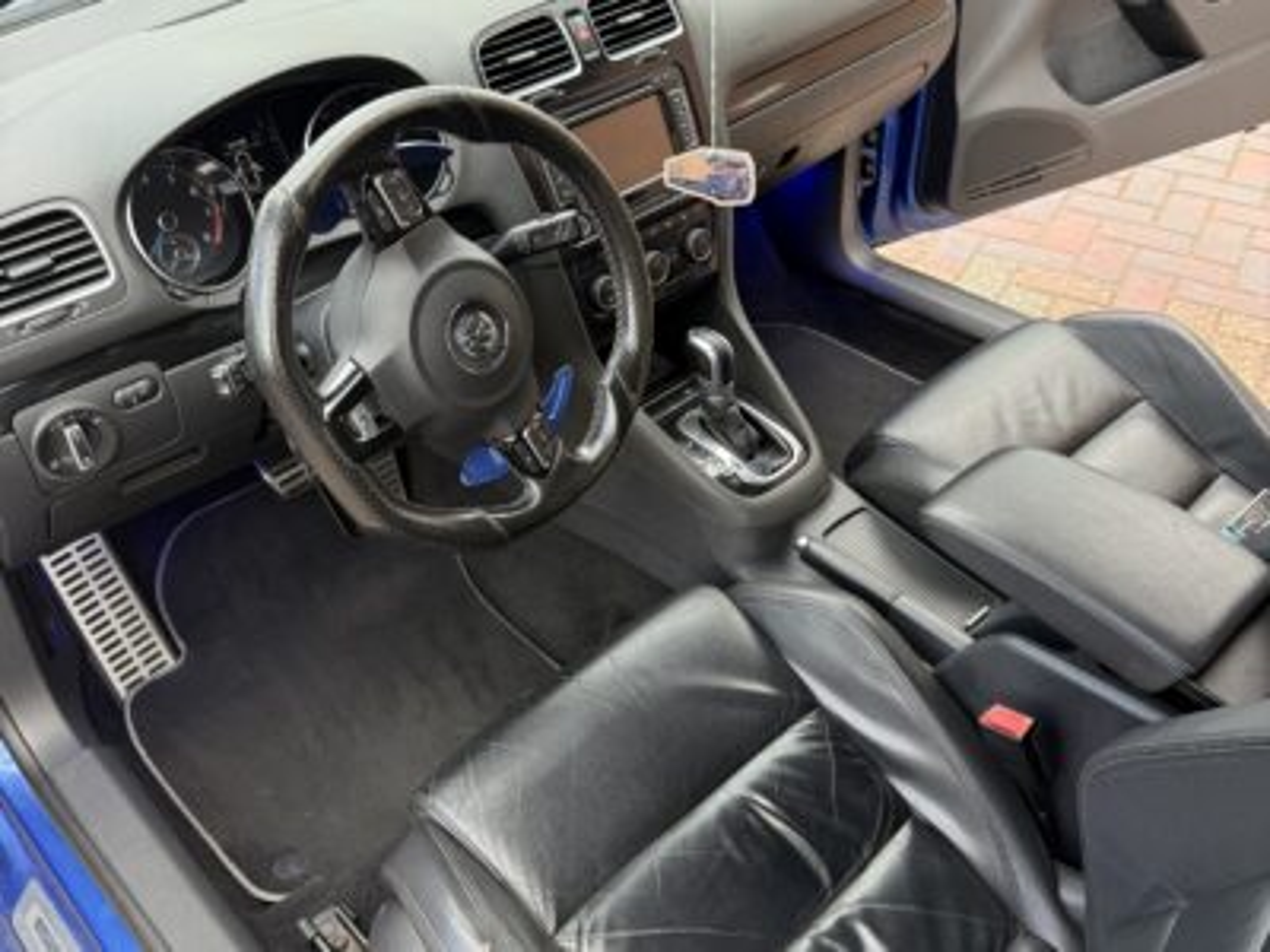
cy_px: 476
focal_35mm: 24
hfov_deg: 71.6
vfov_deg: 56.8
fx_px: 881
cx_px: 635
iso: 100
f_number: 1.78
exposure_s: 1/243
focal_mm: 6.76
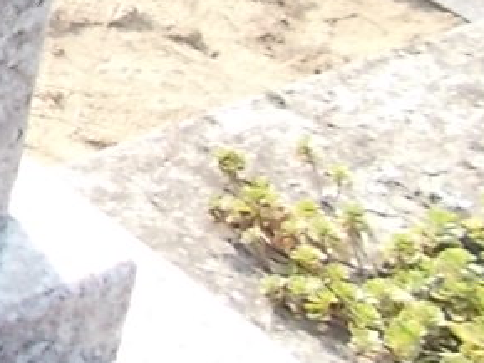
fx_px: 2014
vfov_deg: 9.7
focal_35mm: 144
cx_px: -839
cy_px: -314
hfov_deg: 10.7
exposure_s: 1/250
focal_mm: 4.6
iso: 80
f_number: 3.2
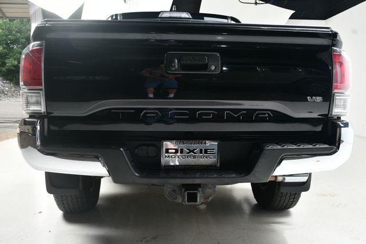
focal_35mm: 34
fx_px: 345
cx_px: 183
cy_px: 122
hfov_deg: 55.8
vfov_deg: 38.8
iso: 100
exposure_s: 1/160
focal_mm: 23
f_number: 7.1
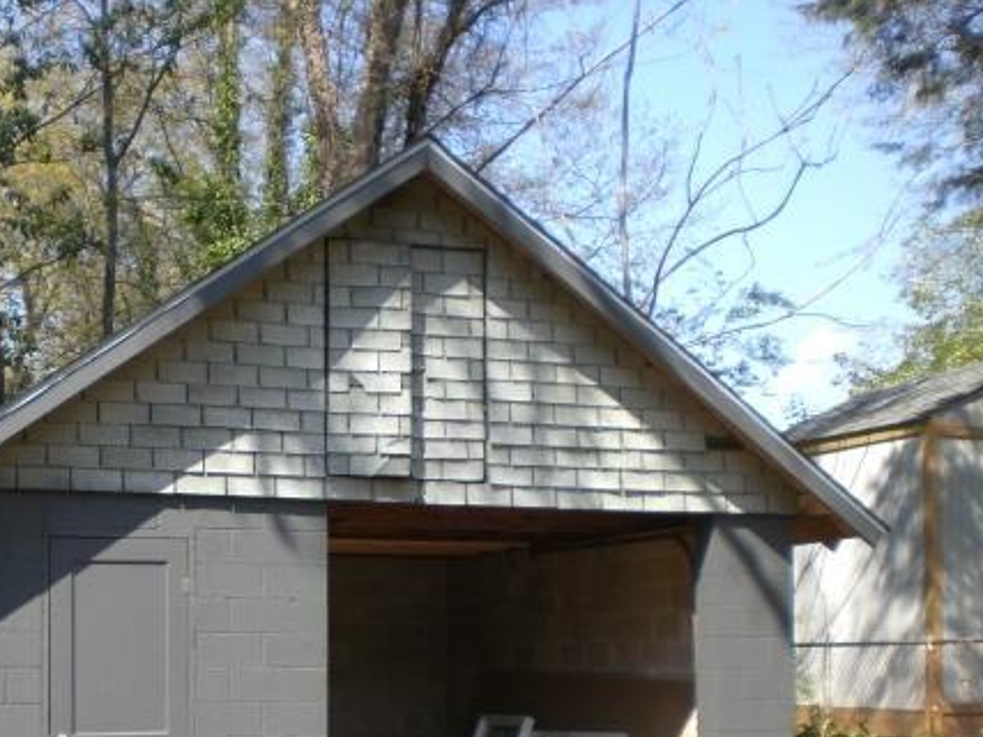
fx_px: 1618
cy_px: 550
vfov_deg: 25.4
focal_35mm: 57
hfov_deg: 33.2
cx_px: 262
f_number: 3.1
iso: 50
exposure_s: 1/400
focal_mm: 6.3
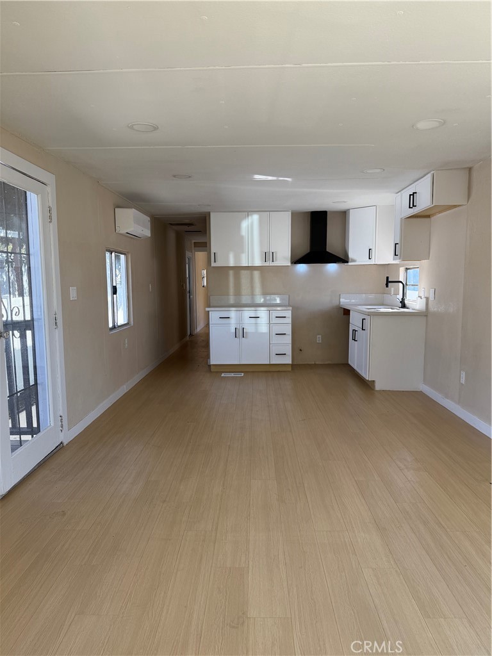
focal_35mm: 24
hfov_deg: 56.8
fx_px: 455
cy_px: 328
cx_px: 246
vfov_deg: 71.6
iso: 100
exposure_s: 1/510
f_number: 1.78
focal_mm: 6.76
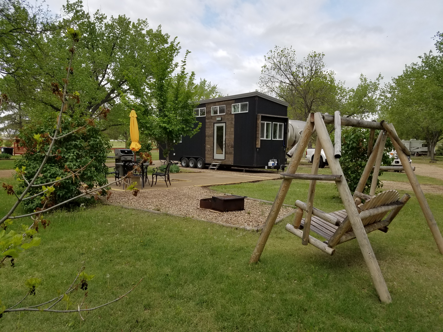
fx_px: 333
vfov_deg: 53.1
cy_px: 166
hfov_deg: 67.3
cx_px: 222
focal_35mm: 26
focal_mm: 4.2
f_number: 1.7
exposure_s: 1/1724
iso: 50
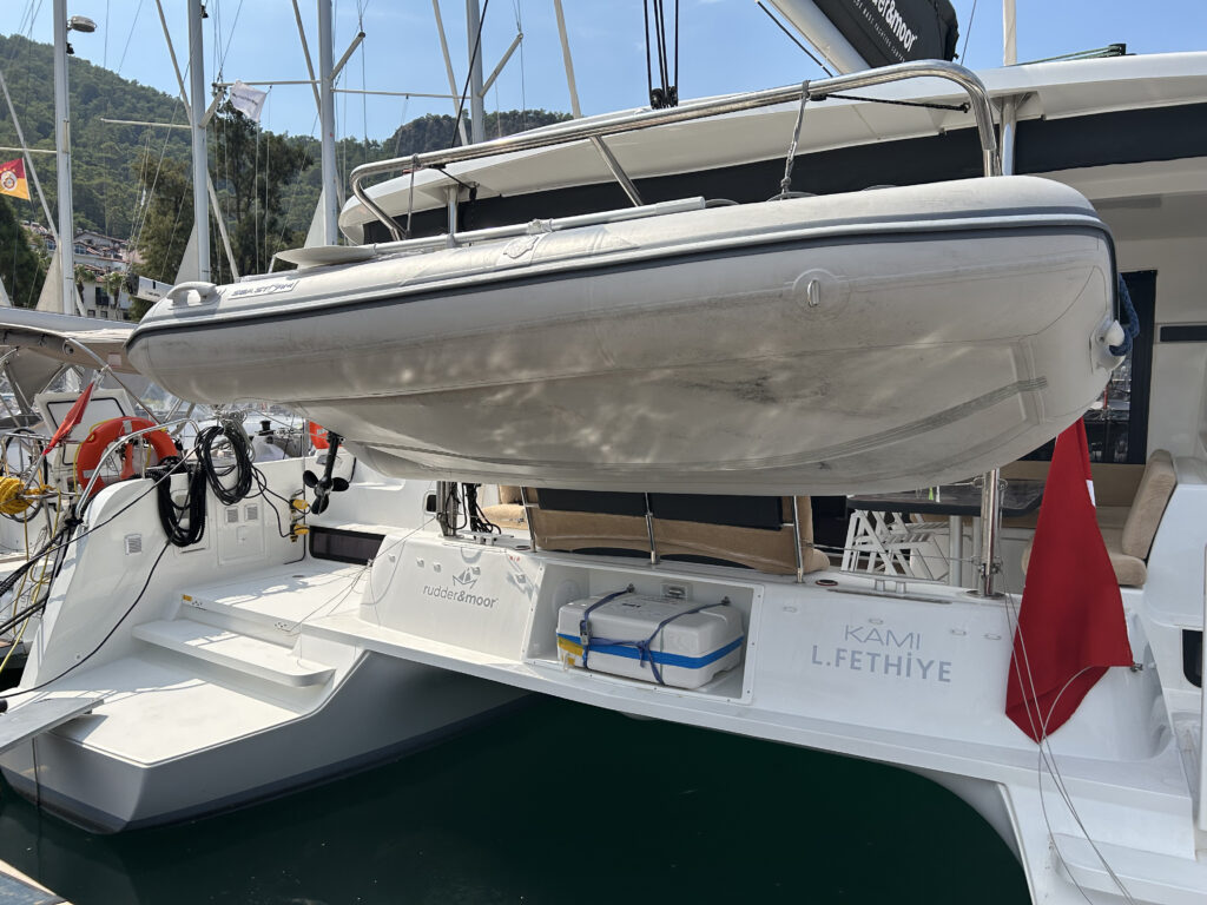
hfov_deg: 67.3
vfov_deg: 53.1
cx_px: 604
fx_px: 907
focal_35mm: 26
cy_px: 452
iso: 50
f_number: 1.5
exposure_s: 1/4831
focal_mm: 5.7
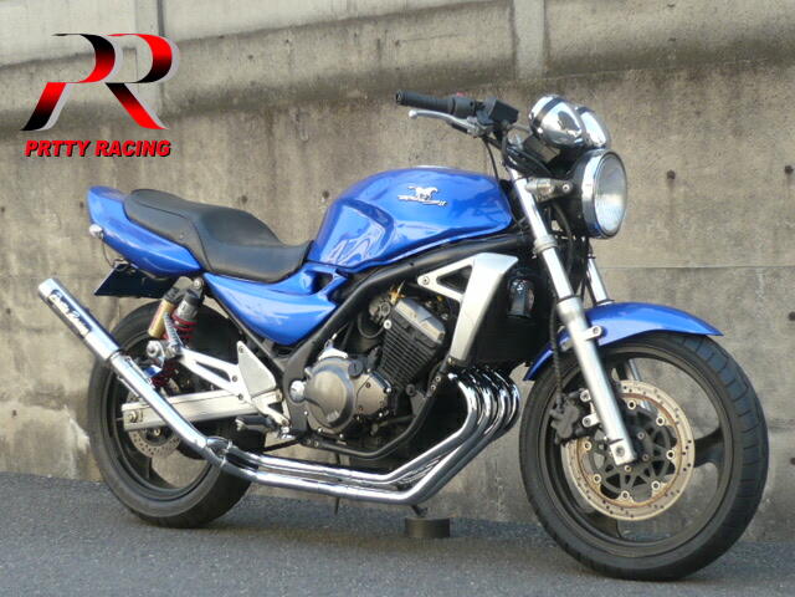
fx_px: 1562
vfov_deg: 21.6
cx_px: 398
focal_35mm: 68
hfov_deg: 28.6
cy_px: 298
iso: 100
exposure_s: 1/125
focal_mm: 7.4
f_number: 3.5
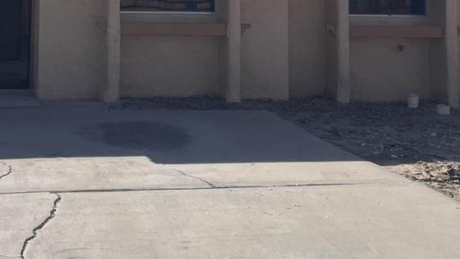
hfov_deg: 31.9
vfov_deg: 17.9
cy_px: -22
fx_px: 793
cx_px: 124
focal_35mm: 65
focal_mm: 4.2
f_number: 1.6
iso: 32
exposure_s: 1/5291
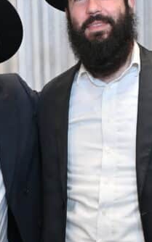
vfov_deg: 27.5
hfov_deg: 17.2
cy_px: 127
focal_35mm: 75
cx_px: 20
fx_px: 497
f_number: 6.3
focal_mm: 24
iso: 1600
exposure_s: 1/125
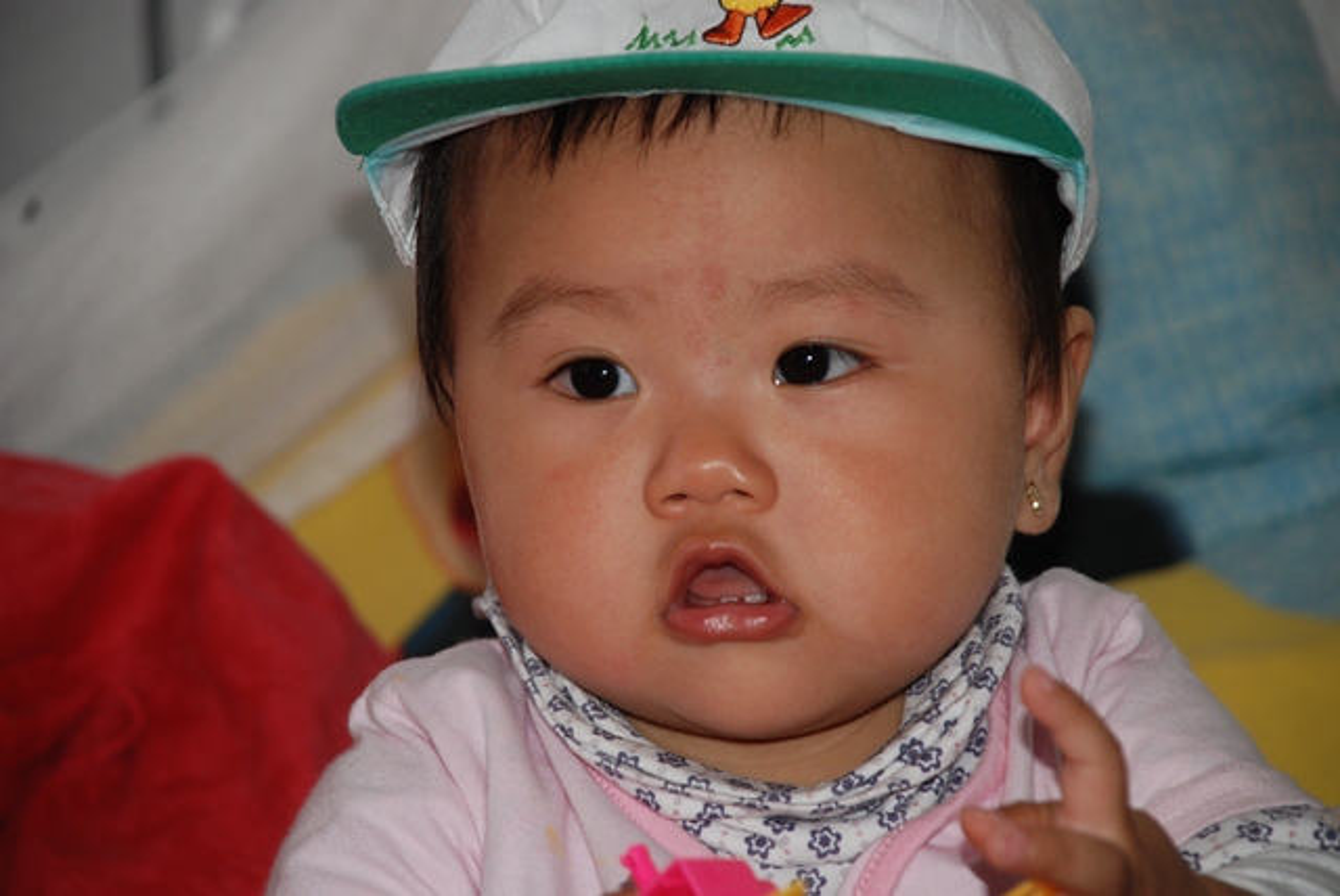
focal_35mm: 202
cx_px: 670
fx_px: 7544
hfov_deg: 10.2
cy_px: 448
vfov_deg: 6.8
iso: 200
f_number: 5.6
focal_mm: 135
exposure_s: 1/60
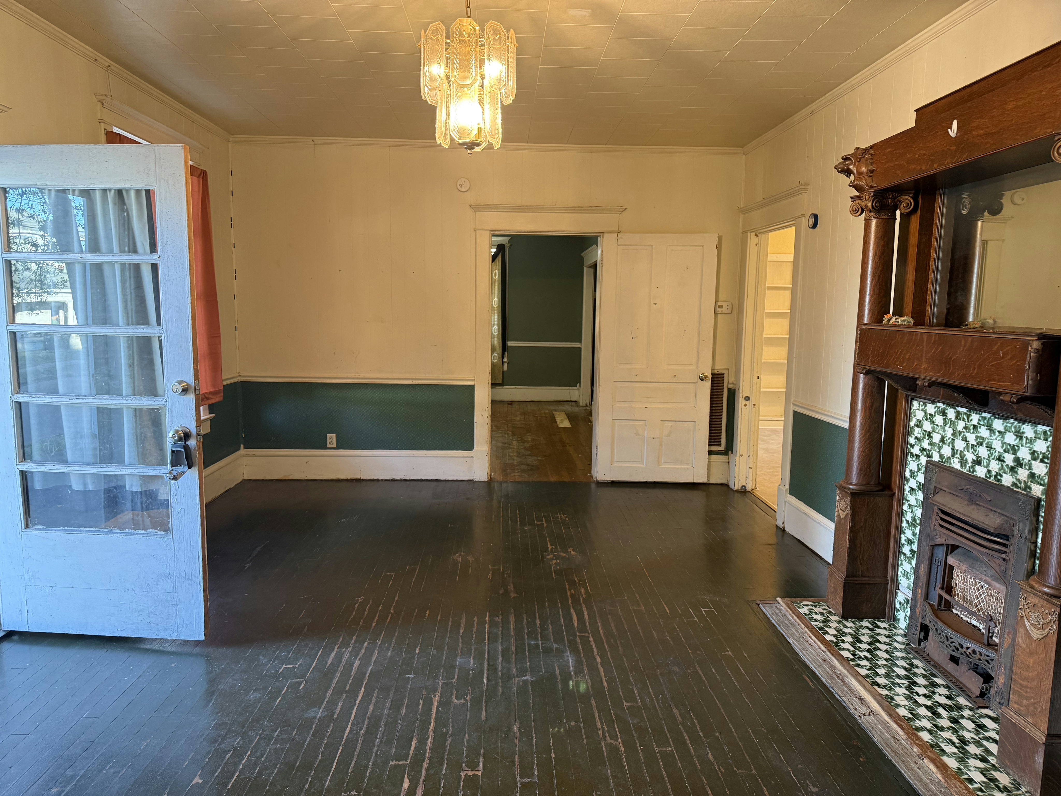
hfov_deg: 71.6
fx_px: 736
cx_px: 530
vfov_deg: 56.8
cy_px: 398
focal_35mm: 24
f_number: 1.78
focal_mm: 6.76
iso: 320
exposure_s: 1/60.2
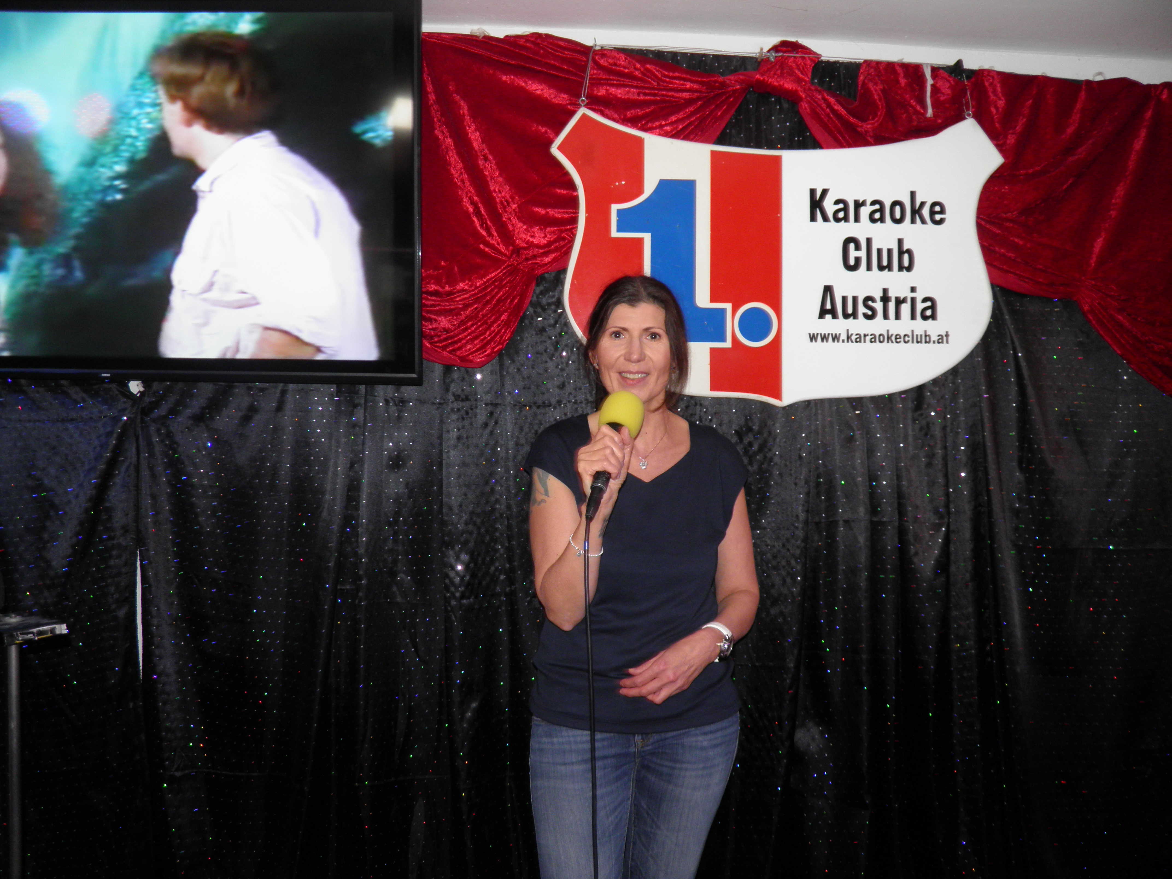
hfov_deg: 63.4
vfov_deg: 49.7
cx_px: 586
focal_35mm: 28
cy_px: 440
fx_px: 948
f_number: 2.8
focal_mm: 4.9
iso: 100
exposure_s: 1/30
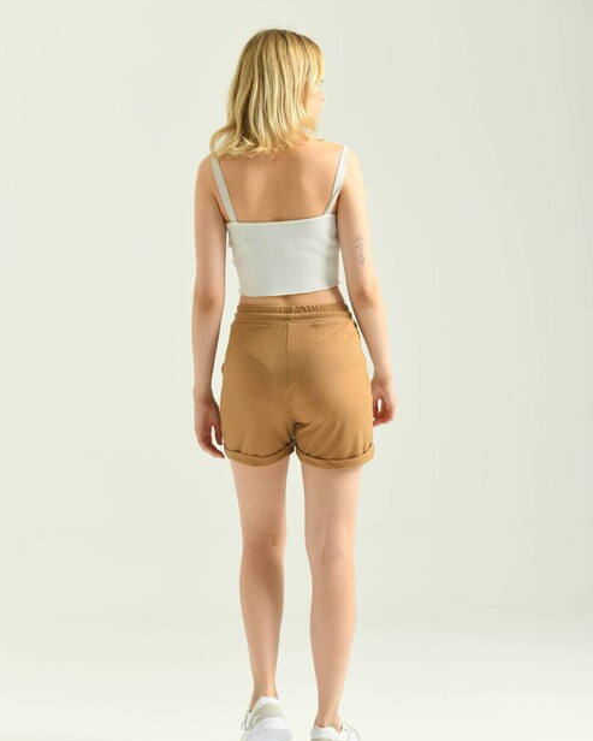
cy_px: 401
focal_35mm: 80
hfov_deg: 19.2
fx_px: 1755
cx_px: 298
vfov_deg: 23.8
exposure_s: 1/160
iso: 125
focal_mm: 70
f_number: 5.6
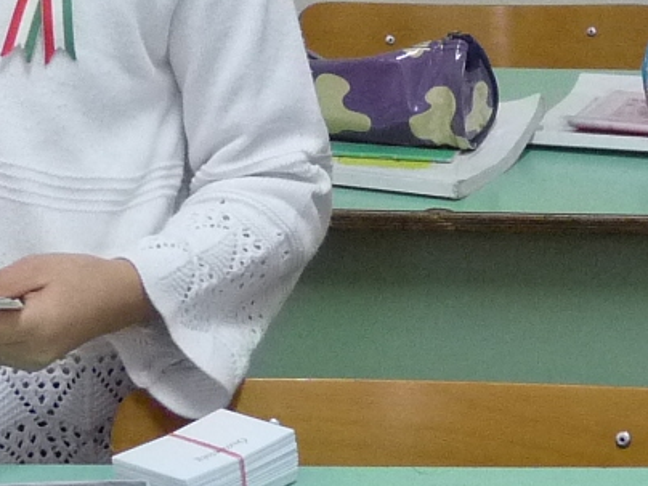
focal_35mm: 137
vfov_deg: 10.8
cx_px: 521
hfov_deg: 14.3
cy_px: 117
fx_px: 2565
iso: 320
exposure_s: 1/30
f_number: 2.8
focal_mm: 4.8
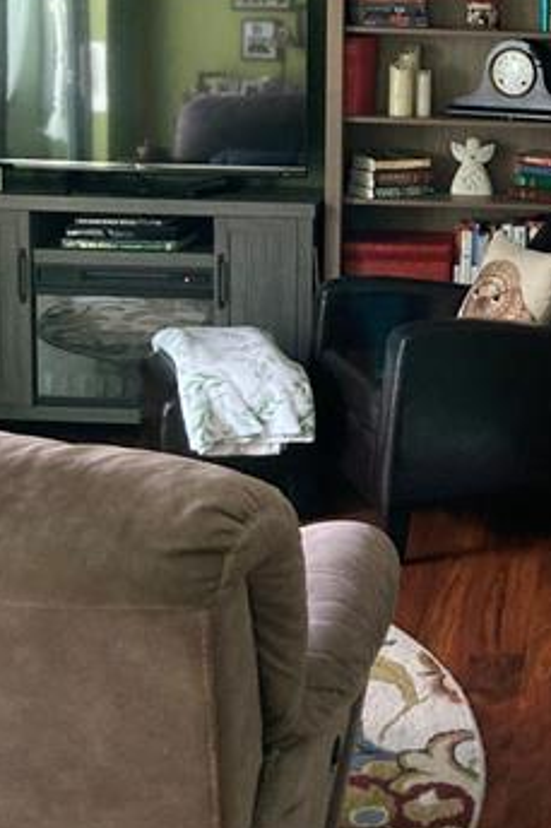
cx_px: 568
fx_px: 1494
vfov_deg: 30.4
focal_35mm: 65
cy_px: 205
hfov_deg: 20.2
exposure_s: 1/38
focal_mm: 3.99
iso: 400
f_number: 1.8
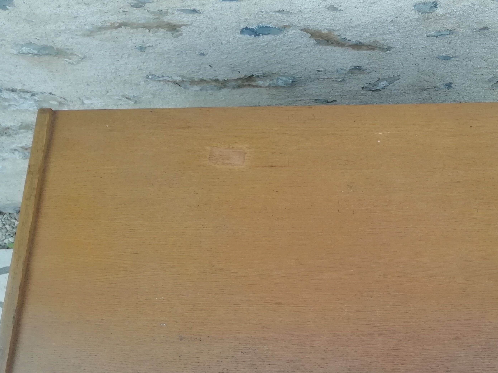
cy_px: 221
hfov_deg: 46.3
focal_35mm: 39
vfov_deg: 36.7
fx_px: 561
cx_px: 370
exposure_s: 1/33.3
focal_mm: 3.46
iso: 64
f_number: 2.2
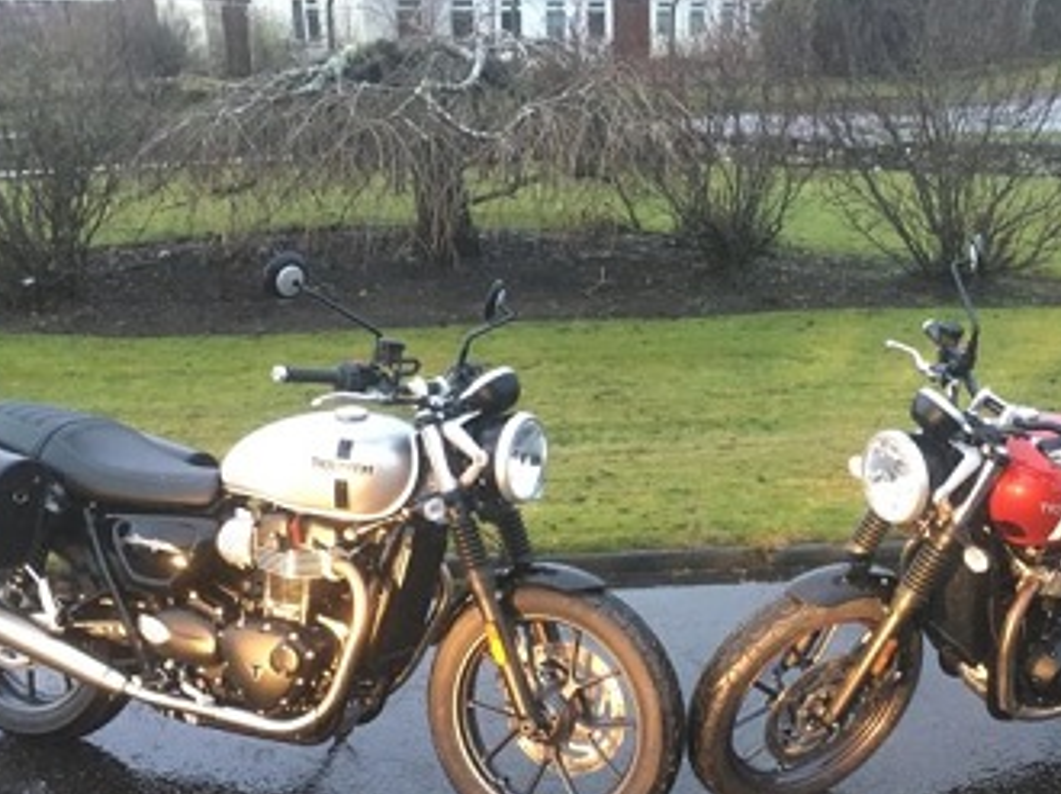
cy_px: 577
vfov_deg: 32.3
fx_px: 1348
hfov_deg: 42.7
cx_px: 653
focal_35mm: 44
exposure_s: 1/33
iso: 200
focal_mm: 4.15
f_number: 2.2
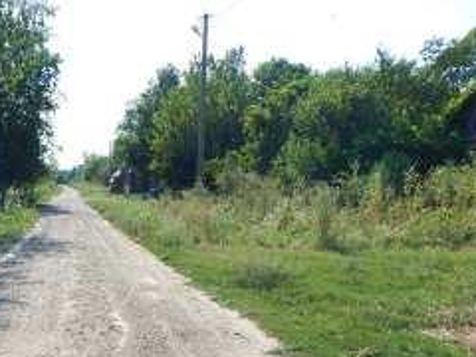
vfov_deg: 33.1
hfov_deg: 42.9
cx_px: 73
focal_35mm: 41
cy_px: 331
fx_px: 564
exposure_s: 1/1500
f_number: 3
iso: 125
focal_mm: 4
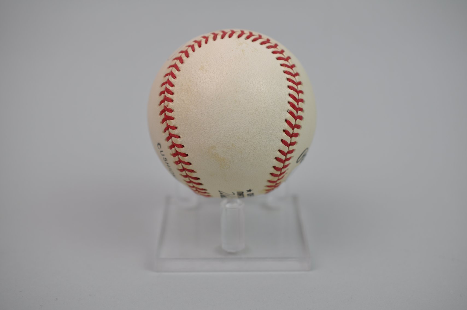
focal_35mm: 60
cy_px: 155
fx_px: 777
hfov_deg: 33.4
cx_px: 234
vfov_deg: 22.6
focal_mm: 40
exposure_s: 1/60
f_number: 4
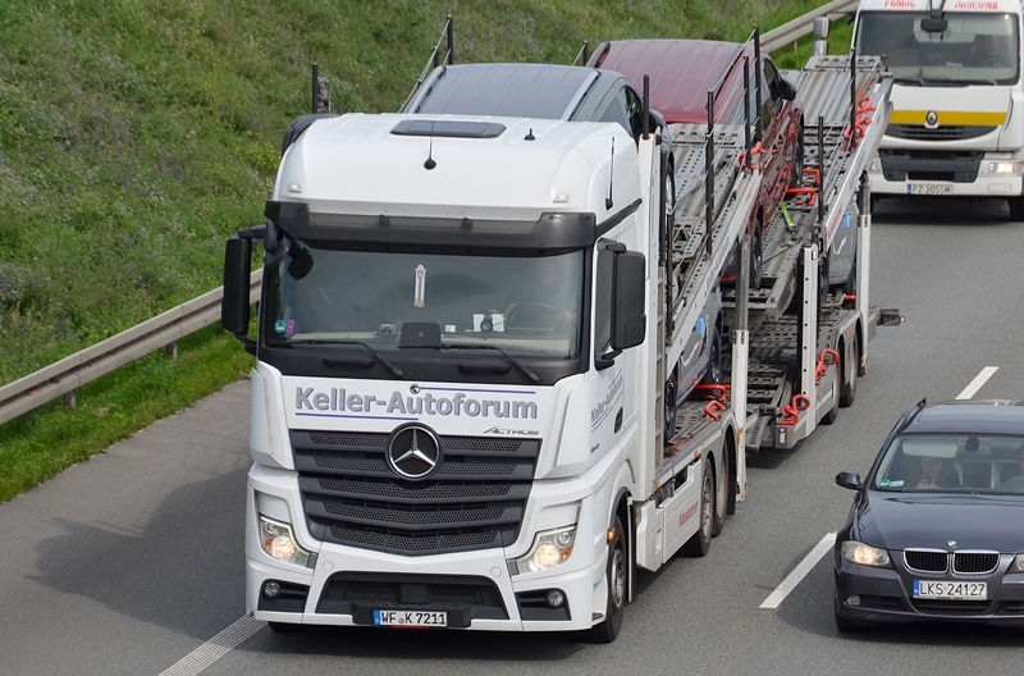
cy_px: 338
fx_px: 4466
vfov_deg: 8.7
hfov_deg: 13.1
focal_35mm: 158
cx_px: 512
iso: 160
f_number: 5.6
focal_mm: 105
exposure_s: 1/800
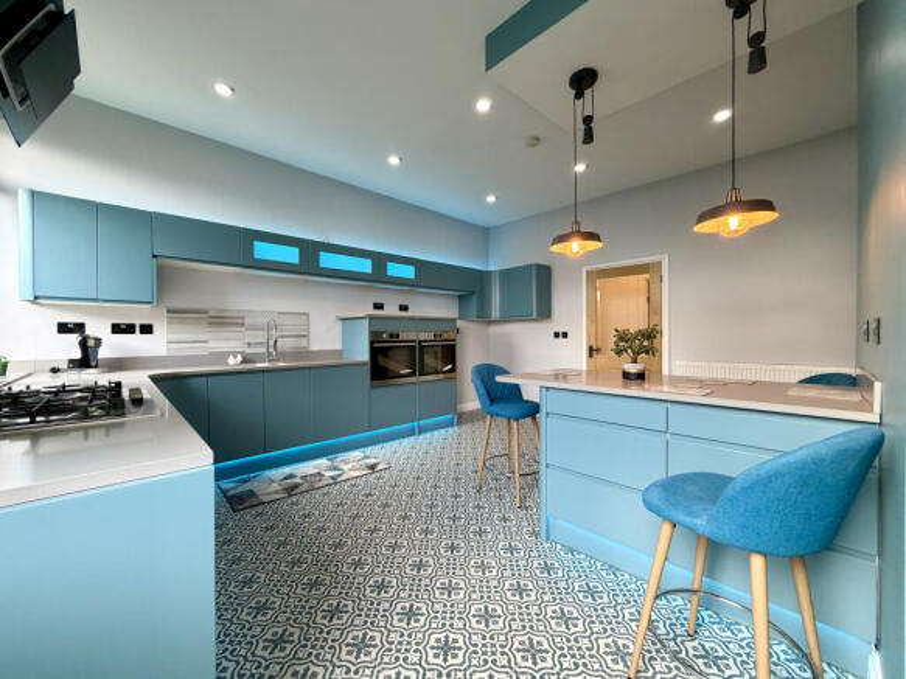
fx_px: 366
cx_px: 453
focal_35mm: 14
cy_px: 340
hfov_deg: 102.1
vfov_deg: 85.7
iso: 250
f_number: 2.2
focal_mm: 2.22
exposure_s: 1/121
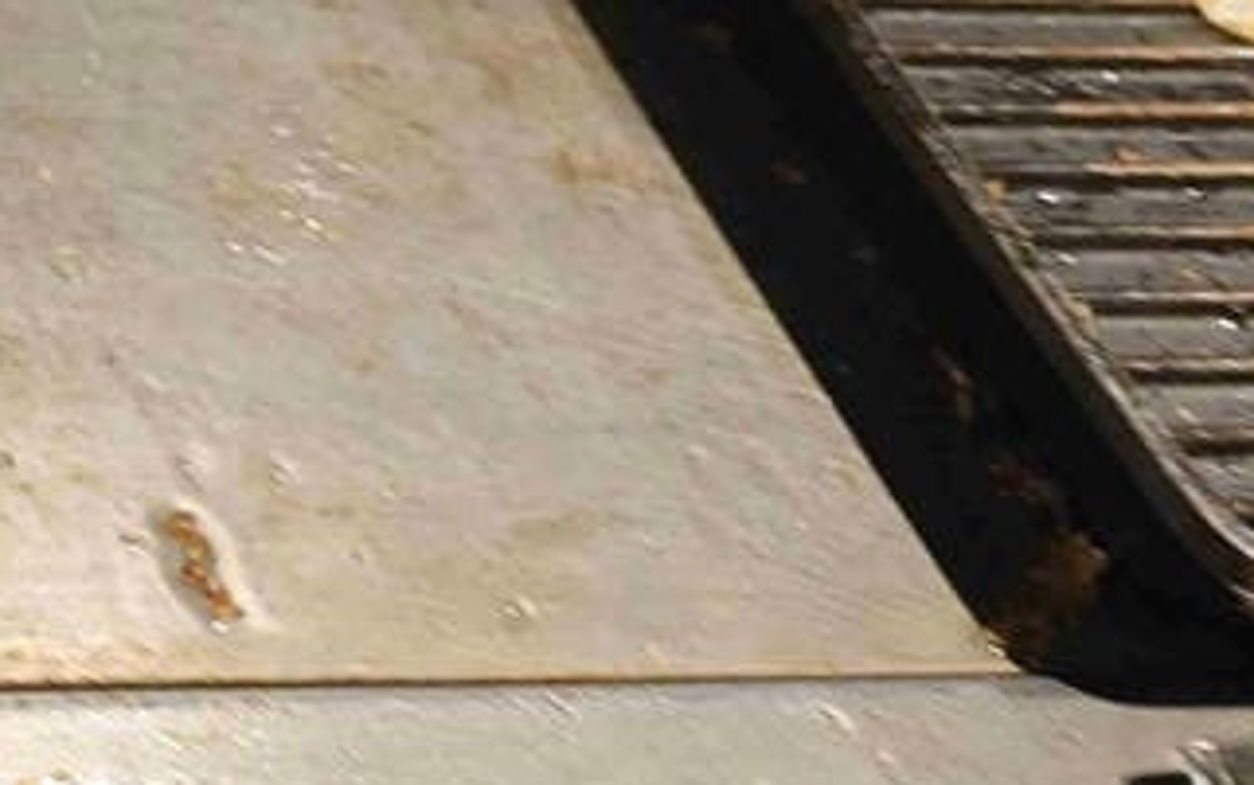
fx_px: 3112
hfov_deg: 17.9
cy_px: -309
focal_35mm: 91
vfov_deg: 13.7
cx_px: -1043
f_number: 1.63
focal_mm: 8.72
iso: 200
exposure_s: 1/60
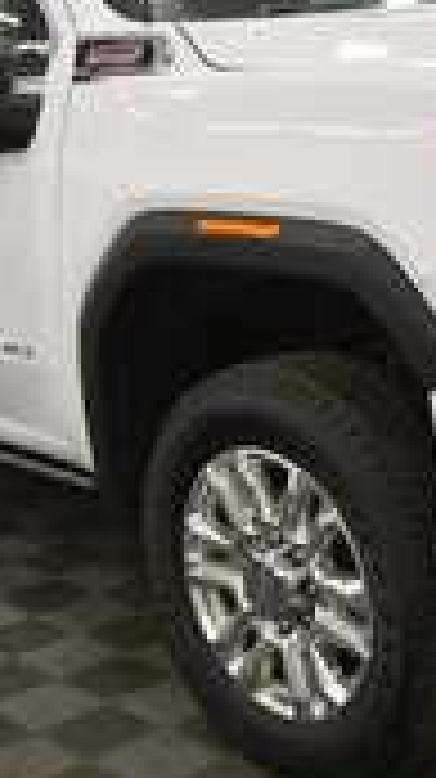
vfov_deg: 30.9
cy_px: 281
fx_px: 1401
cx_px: 315
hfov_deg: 17.6
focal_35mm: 68
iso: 800
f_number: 5.6
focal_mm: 19
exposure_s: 1/200
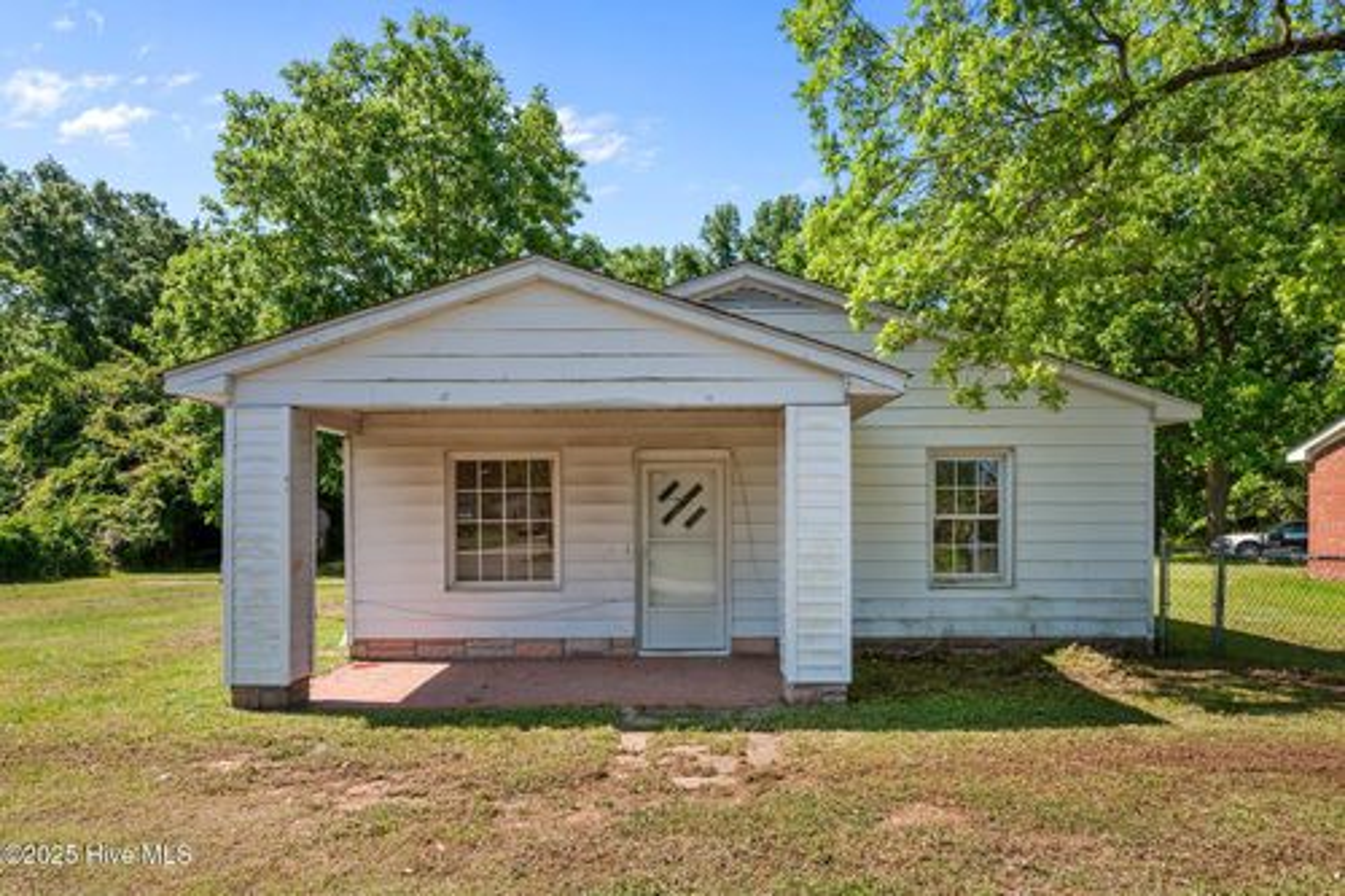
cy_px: 448
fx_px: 822
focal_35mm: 22
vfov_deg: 57.2
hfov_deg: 78.6
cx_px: 672
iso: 400
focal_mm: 22
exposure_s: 1/400
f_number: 10
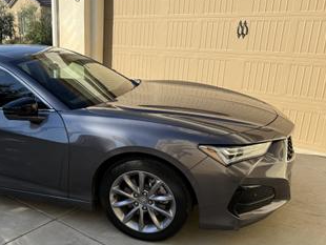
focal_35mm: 39
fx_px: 368
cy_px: 149
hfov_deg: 45.9
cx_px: 77
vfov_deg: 36.7
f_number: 1.78
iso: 80
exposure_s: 1/2907
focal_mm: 6.76
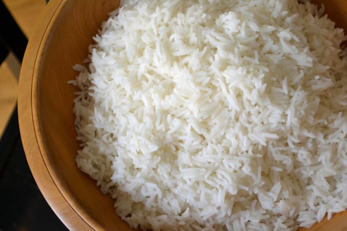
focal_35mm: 82
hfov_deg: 24.6
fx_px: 795
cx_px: 174
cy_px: 116
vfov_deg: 16.5
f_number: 5.6
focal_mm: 55
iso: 500
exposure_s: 1/60
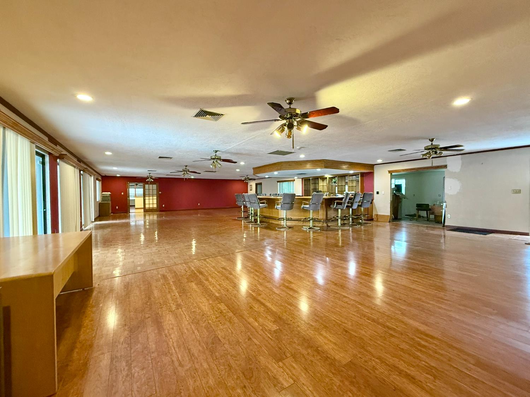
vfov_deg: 85.7
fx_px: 214
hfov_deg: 102.1
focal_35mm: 14
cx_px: 265
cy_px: 198
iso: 500
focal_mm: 2.22
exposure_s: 1/60
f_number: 2.2
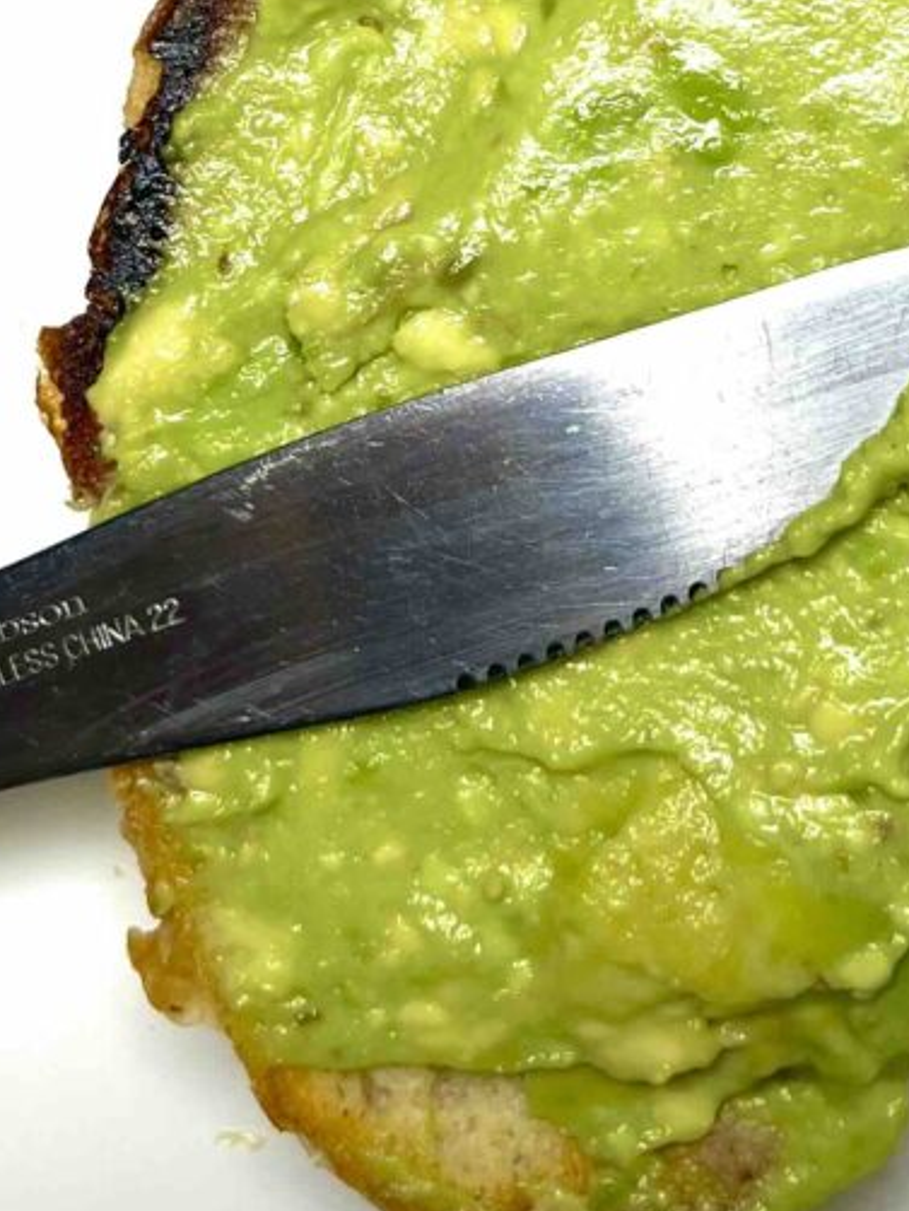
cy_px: 229
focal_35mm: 53
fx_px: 1854
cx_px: 849
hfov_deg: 26.5
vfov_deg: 34.9
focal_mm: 5.1
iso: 50
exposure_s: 1/845
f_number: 1.6
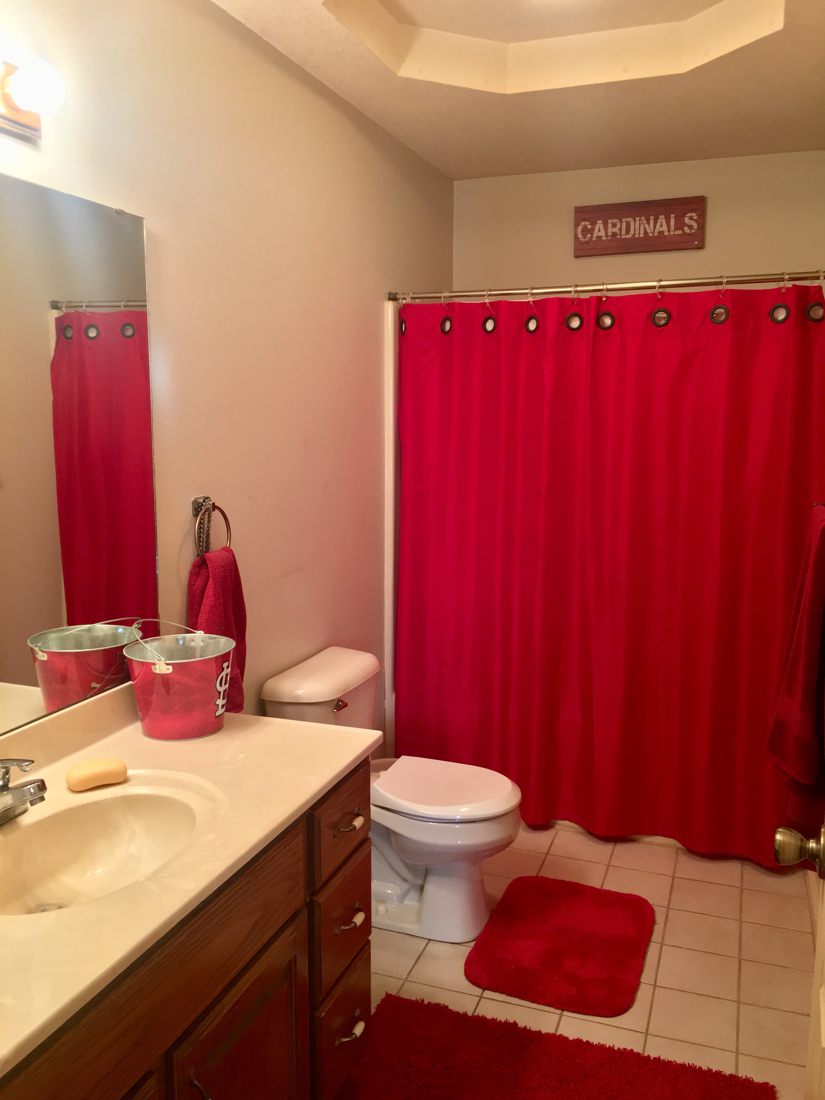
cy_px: 550
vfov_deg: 61.7
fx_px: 922
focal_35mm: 29
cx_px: 412
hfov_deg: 48.2
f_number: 2.2
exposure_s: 1/30
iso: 125
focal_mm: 4.15
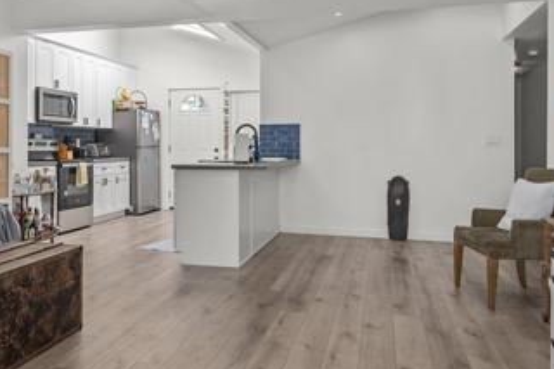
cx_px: 246
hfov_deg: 57.1
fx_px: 508
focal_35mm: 33
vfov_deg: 39.7
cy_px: 138
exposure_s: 1/5
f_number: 8
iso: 100
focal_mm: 16.5
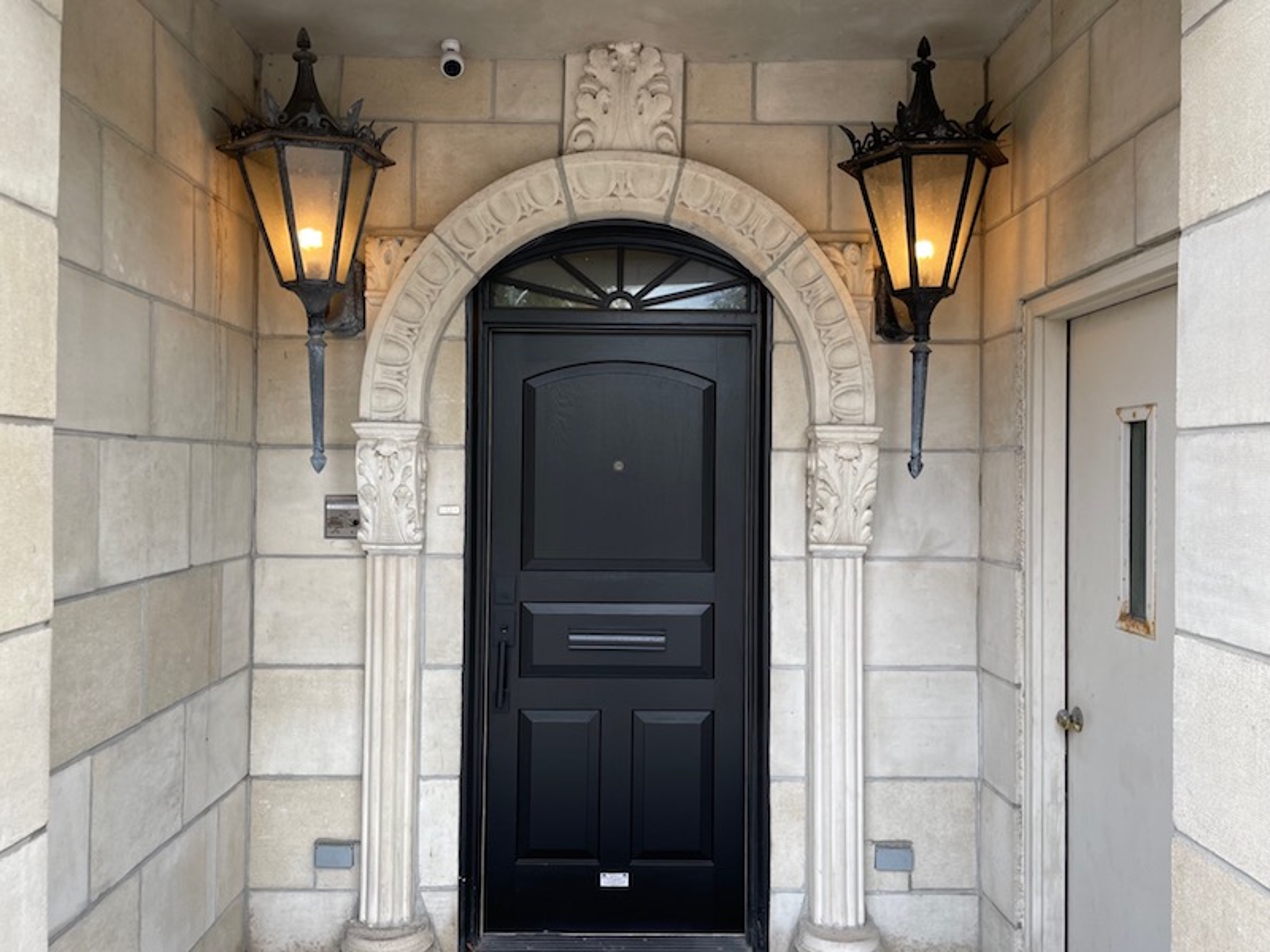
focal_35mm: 26
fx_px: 954
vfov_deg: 53.1
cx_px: 635
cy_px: 476
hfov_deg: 67.3
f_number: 1.6
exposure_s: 1/252
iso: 32
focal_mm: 4.2
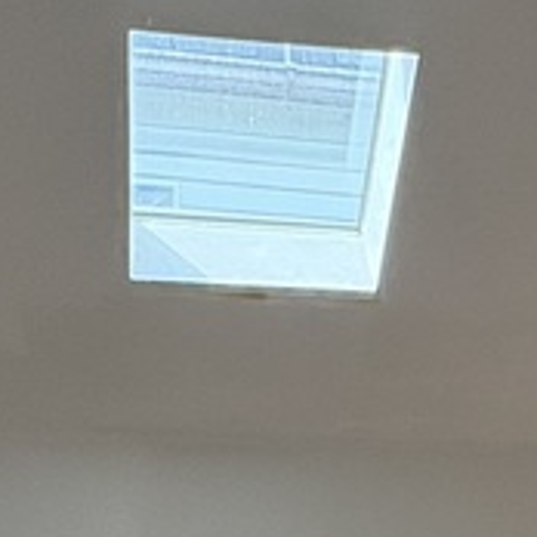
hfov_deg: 22.1
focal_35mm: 77
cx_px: 444
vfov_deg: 19.9
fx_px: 1351
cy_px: 765
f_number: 2.2
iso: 125
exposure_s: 1/114
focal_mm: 2.22
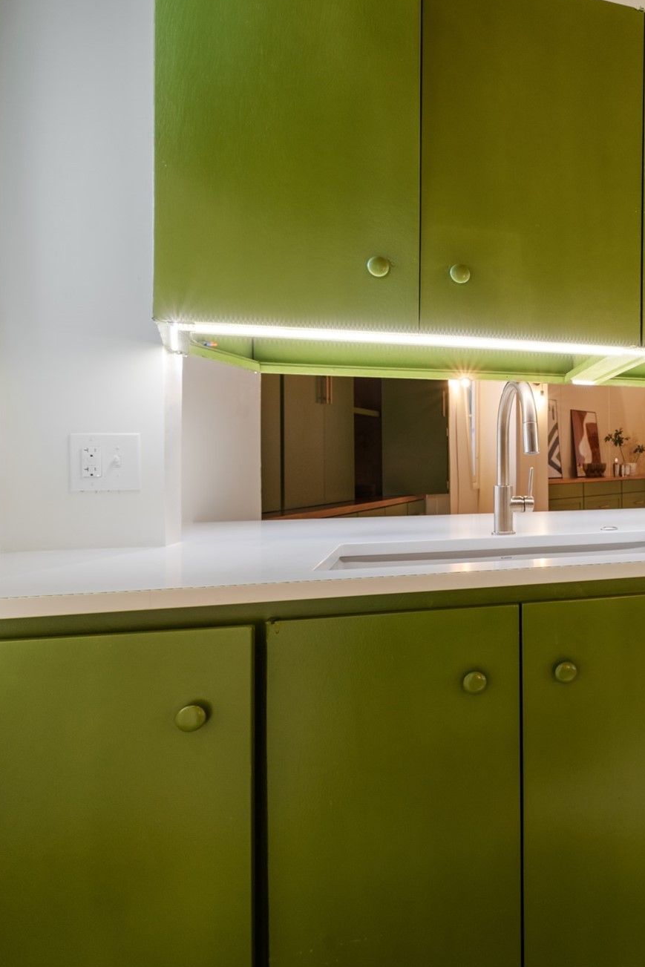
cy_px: 469
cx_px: 667
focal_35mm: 25
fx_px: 672
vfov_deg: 71.5
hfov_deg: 42.9
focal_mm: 16
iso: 250
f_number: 9
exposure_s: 1.6
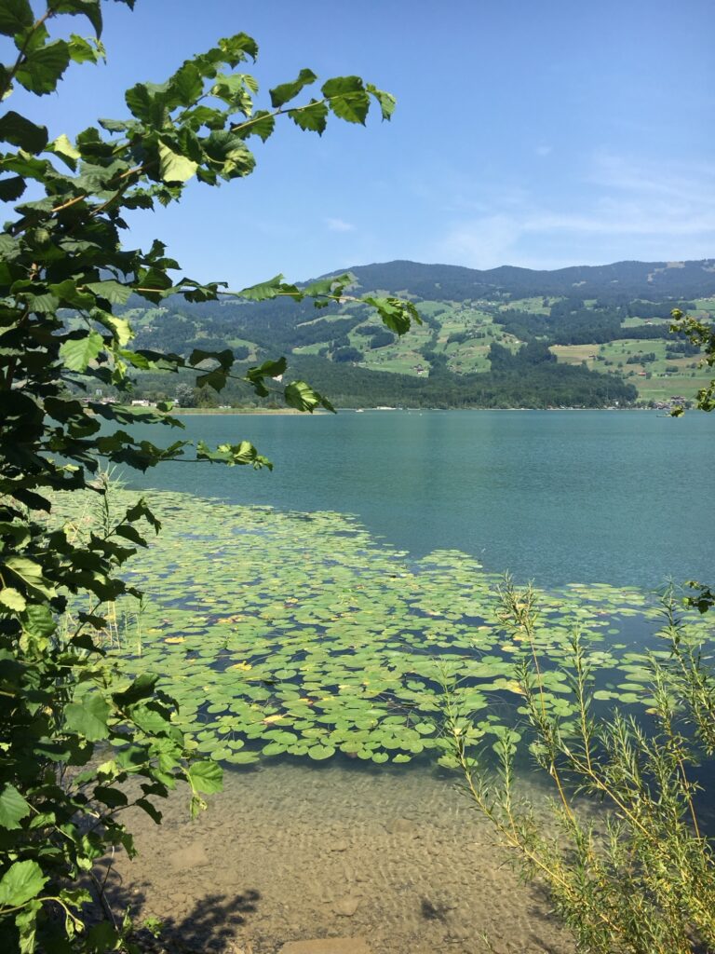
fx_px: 799
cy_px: 477
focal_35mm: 29
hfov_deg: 48.2
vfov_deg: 61.7
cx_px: 358
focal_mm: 4.15
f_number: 2.2
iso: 25
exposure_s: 1/1374
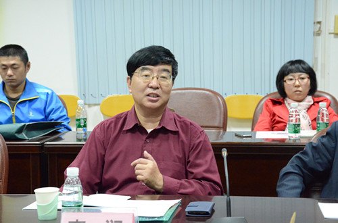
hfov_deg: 20.7
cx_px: 169
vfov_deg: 13.7
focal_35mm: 99
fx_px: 927
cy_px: 112
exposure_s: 1/30
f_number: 7.1
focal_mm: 66
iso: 6400
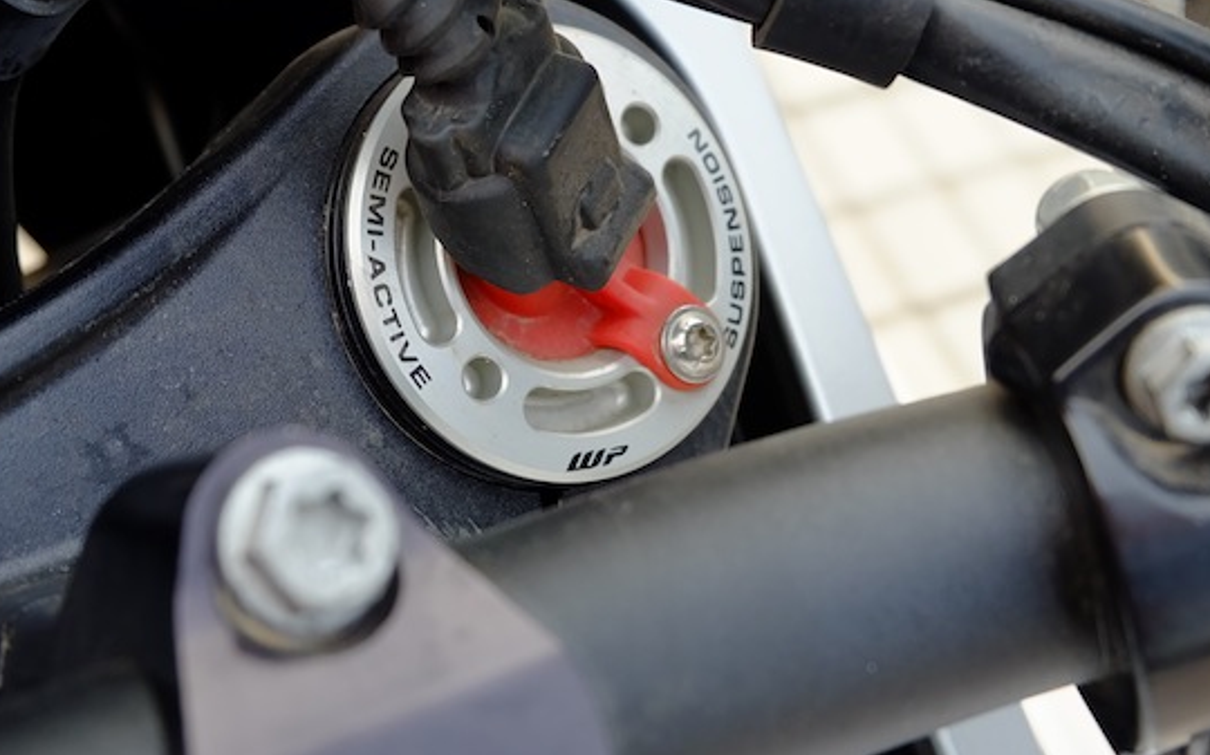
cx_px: 504
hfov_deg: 35.0
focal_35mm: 58
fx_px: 1912
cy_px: 167
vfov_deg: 22.1
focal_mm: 20.1
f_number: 5
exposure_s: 1/125
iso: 400
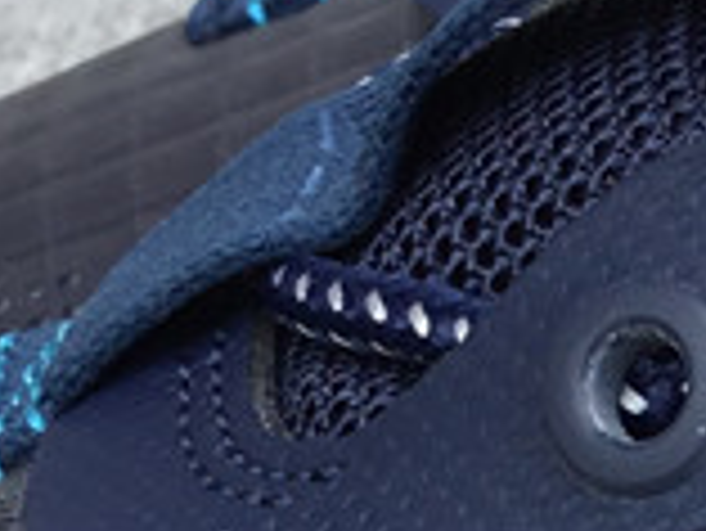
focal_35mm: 178
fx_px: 3633
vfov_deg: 8.1
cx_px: 1259
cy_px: 911
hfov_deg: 10.5
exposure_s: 1/193
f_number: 2.4
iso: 25
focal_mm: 3.3
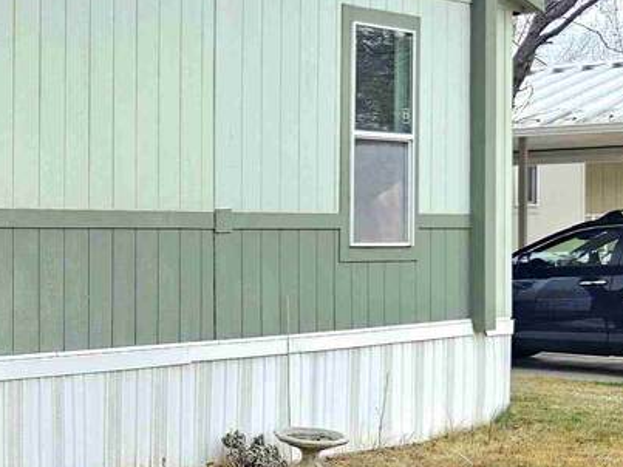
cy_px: 258
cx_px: -269
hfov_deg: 22.6
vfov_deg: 20.1
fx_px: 1313
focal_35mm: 73
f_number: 1.7
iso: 32
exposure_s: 1/182
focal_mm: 6.3
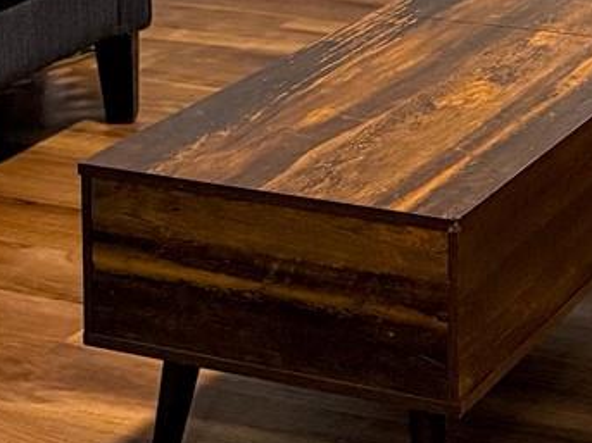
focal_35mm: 112
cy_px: -415
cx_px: 721
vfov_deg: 11.9
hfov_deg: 16.8
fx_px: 1915
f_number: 1.78
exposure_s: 1/60
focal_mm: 6.76
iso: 500
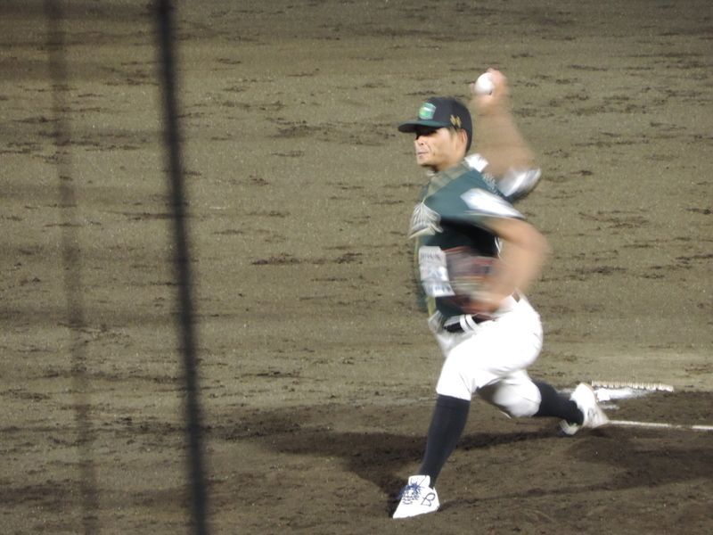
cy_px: 268
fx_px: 14418
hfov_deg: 2.8
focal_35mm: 700
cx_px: 356
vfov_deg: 2.1
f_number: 5
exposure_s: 1/40
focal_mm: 124.8
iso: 800
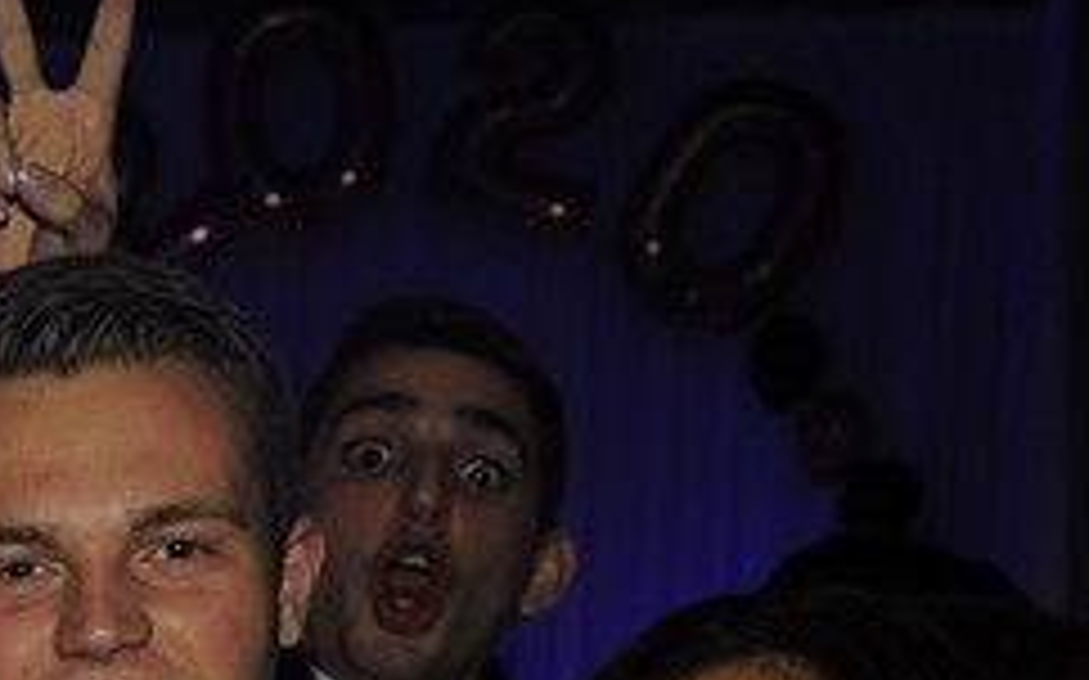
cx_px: -540
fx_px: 4865
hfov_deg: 12.2
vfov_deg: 7.9
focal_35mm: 164
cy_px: 968
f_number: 4.5
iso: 400
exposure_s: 1/60
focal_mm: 26
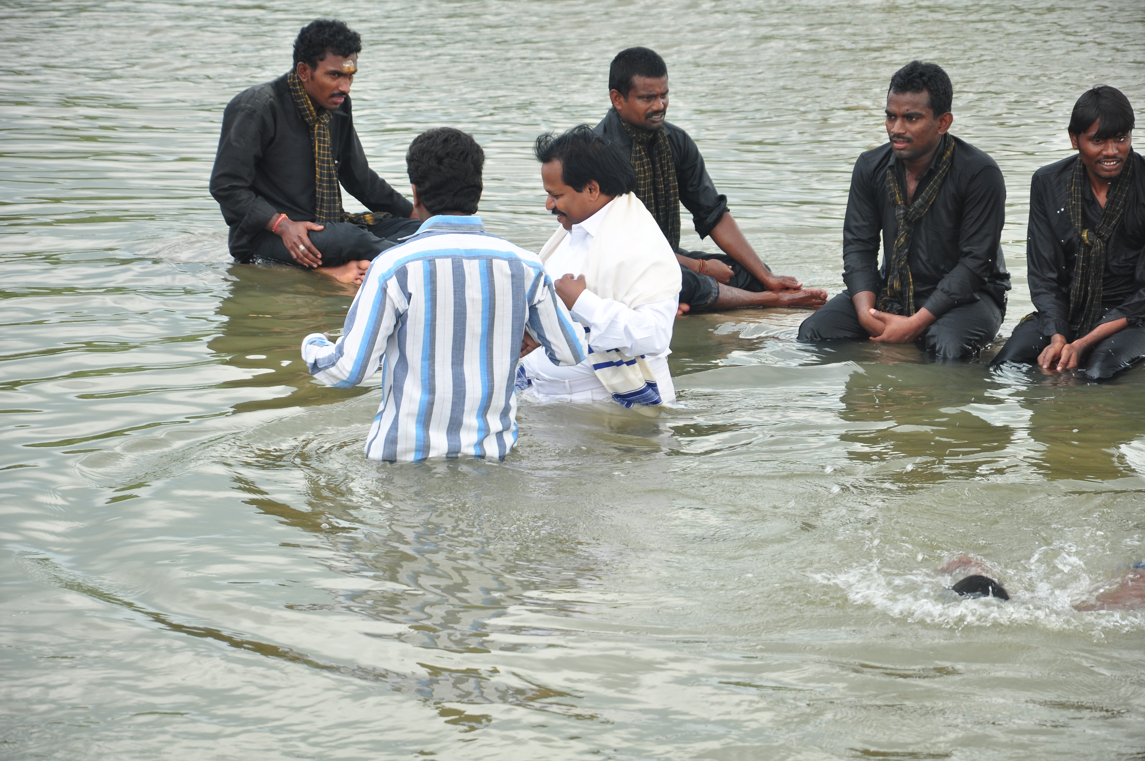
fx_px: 5003
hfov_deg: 13.1
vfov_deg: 8.7
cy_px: 380
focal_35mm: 158
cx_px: 572
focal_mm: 105
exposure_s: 1/125
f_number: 6.7
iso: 200
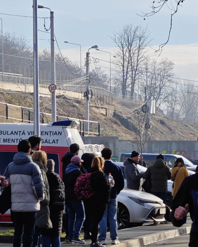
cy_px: 220
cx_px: 95
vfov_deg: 8.3
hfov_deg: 6.6
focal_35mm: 233
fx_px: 1706
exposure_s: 1/2529
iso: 50
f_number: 1.8
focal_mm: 12.28
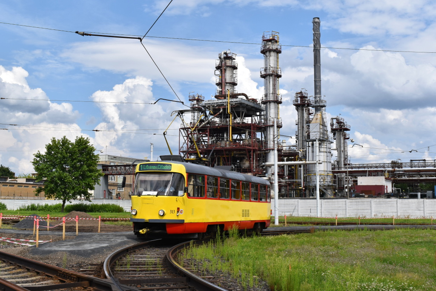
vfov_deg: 31.9
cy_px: 146
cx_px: 218
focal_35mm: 42
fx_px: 509
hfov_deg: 46.4
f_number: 11
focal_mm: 28
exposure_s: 1/500
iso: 200
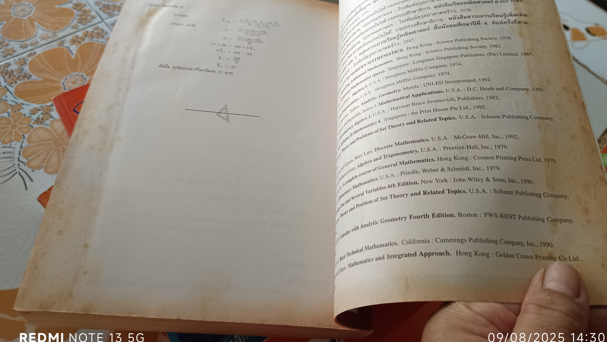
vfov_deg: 42.5
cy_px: 127
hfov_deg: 69.8
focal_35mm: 27
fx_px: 435
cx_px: 312
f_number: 1.7
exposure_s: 1/50
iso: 400
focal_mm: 5.31
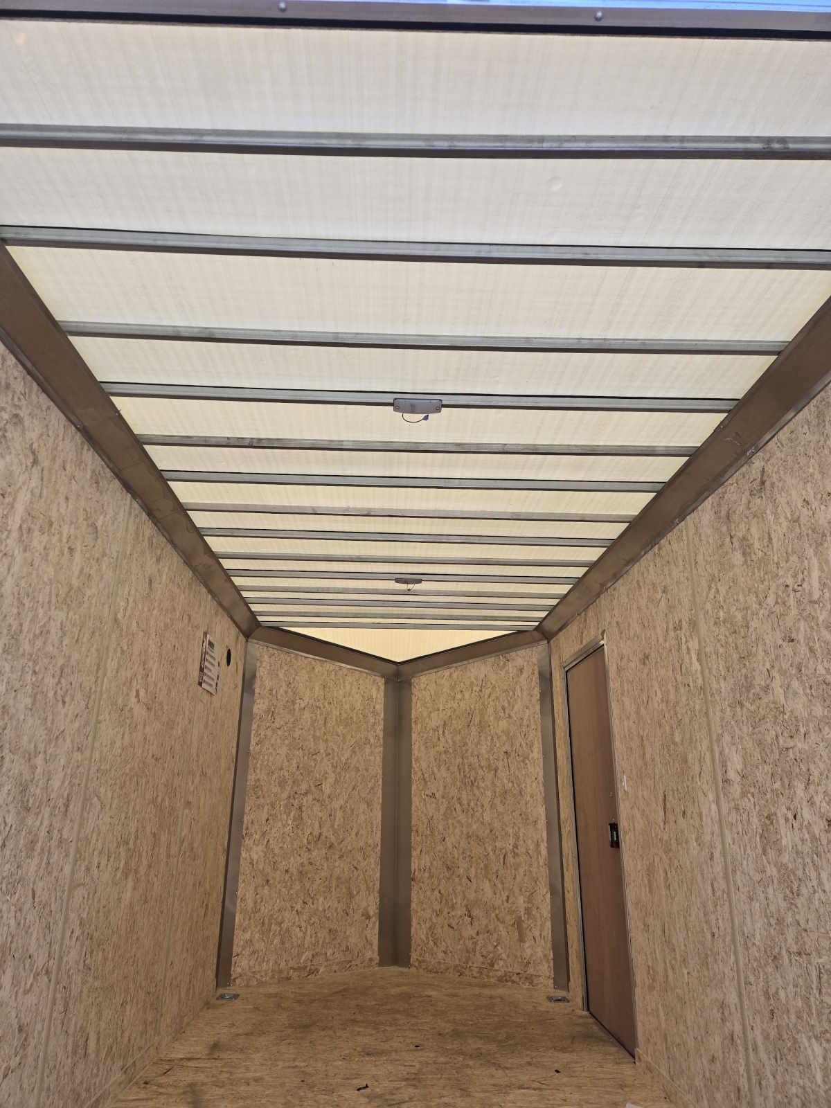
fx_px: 736
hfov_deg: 58.9
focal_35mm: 23
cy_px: 554
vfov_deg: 73.9
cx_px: 416
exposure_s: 1/180
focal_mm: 5.4
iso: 50
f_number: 1.8
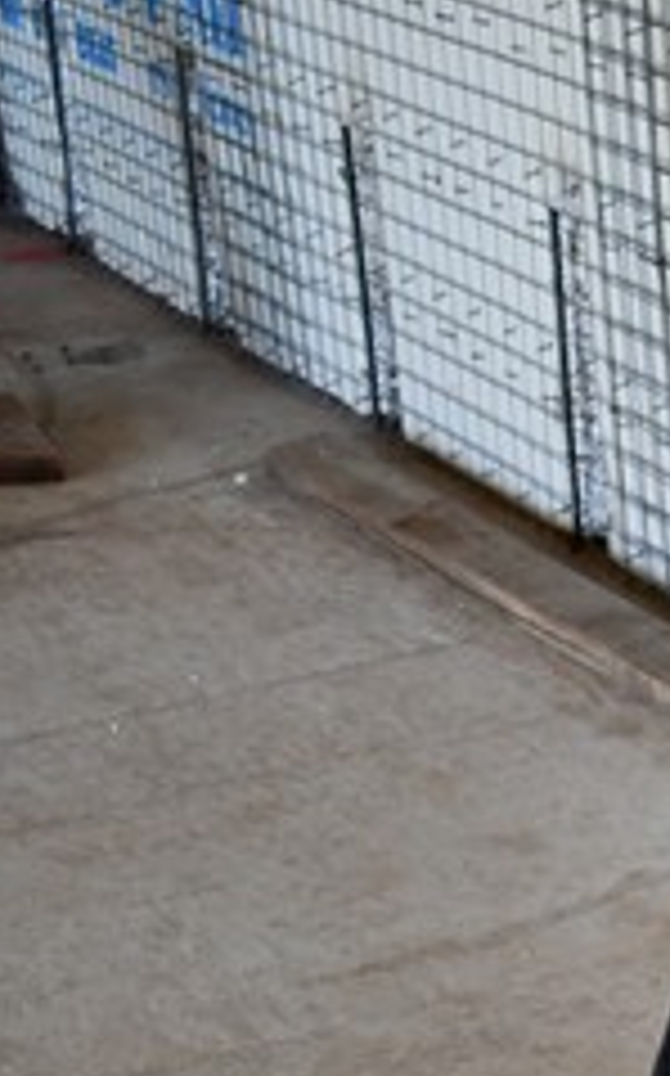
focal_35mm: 116
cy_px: 1155
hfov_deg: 10.3
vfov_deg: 17.4
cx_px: 1362
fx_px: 3395
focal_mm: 23
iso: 720
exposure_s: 1/250
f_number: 3.8
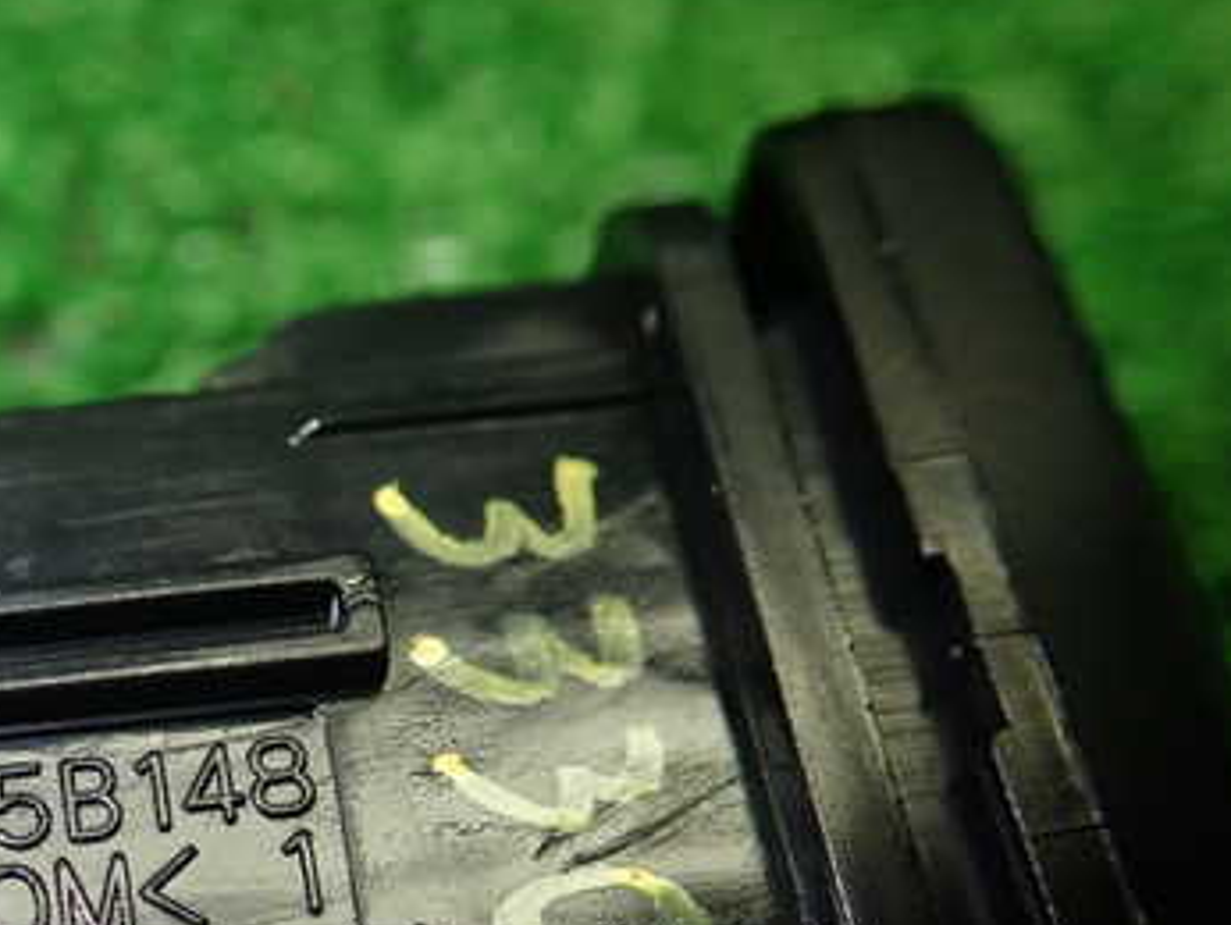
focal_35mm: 52
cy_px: 751
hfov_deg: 35.2
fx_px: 1850
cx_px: 185
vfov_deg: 27.5
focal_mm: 5.5
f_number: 2.3
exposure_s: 1/125
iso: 250
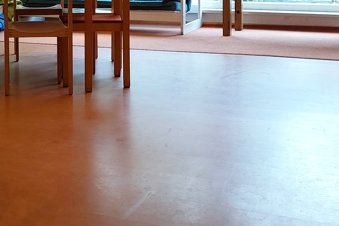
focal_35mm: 81
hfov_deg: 23.6
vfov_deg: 16.5
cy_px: 1
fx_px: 763
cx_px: -28
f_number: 1.8
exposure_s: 1/50
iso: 160
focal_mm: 5.23
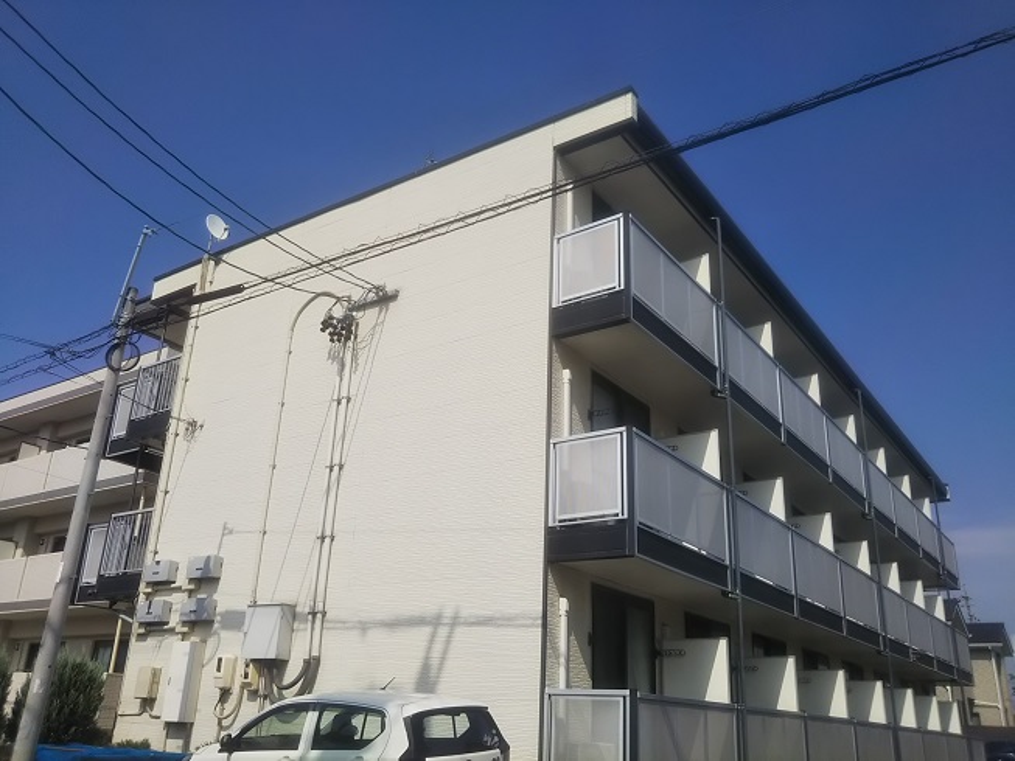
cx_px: 508
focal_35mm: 30
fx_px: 880
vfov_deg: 46.8
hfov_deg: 60.0
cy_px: 380
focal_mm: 4
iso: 20
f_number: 2.2
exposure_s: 1/2064
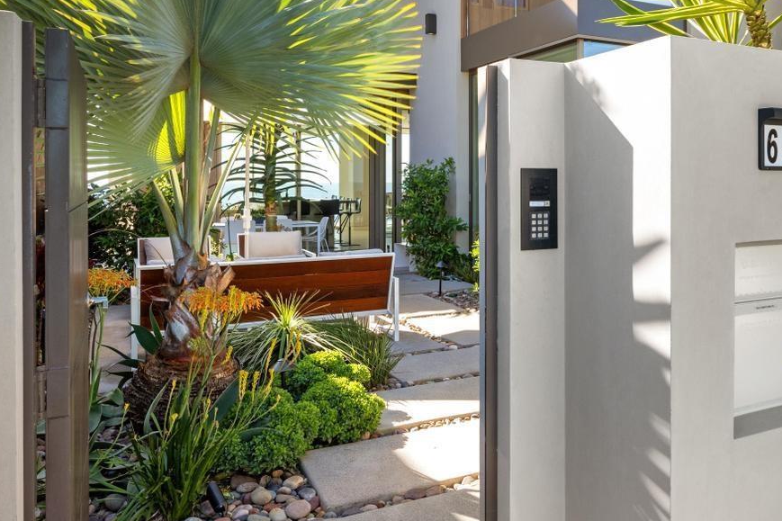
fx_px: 717
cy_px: 192
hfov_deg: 54.8
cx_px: 579
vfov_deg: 39.7
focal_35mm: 33
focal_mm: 14
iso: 400
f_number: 8
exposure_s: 1/320
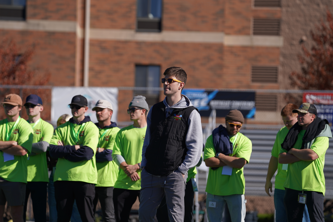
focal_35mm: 200
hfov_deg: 10.3
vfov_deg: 6.9
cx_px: 166
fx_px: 1850
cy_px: 111
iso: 100
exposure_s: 1/1000
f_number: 4.5
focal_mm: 200
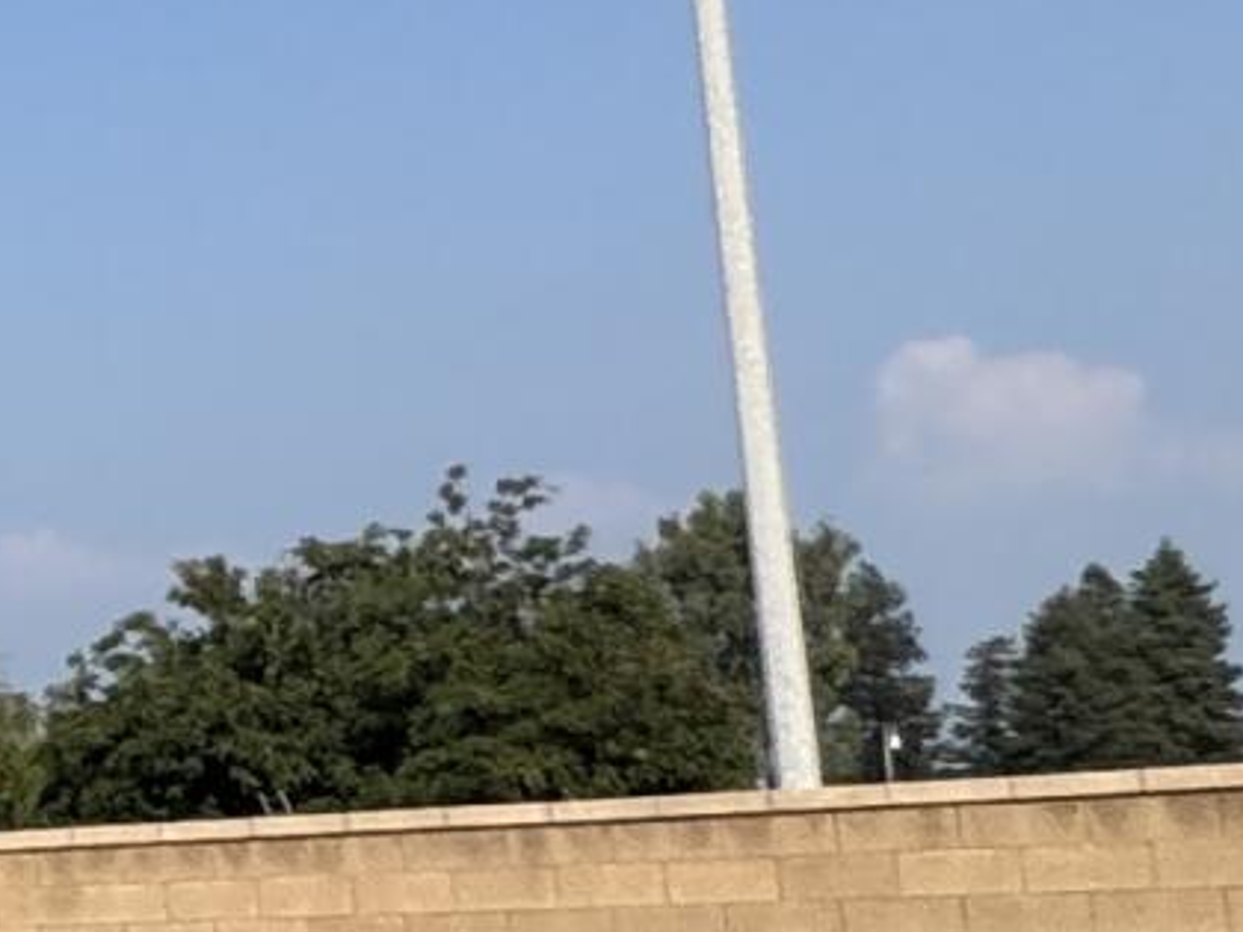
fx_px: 3591
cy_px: 710
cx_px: -2498
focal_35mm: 100
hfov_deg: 11.3
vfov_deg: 14.7
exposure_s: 1/2342
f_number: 2.2
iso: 50
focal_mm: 2.22
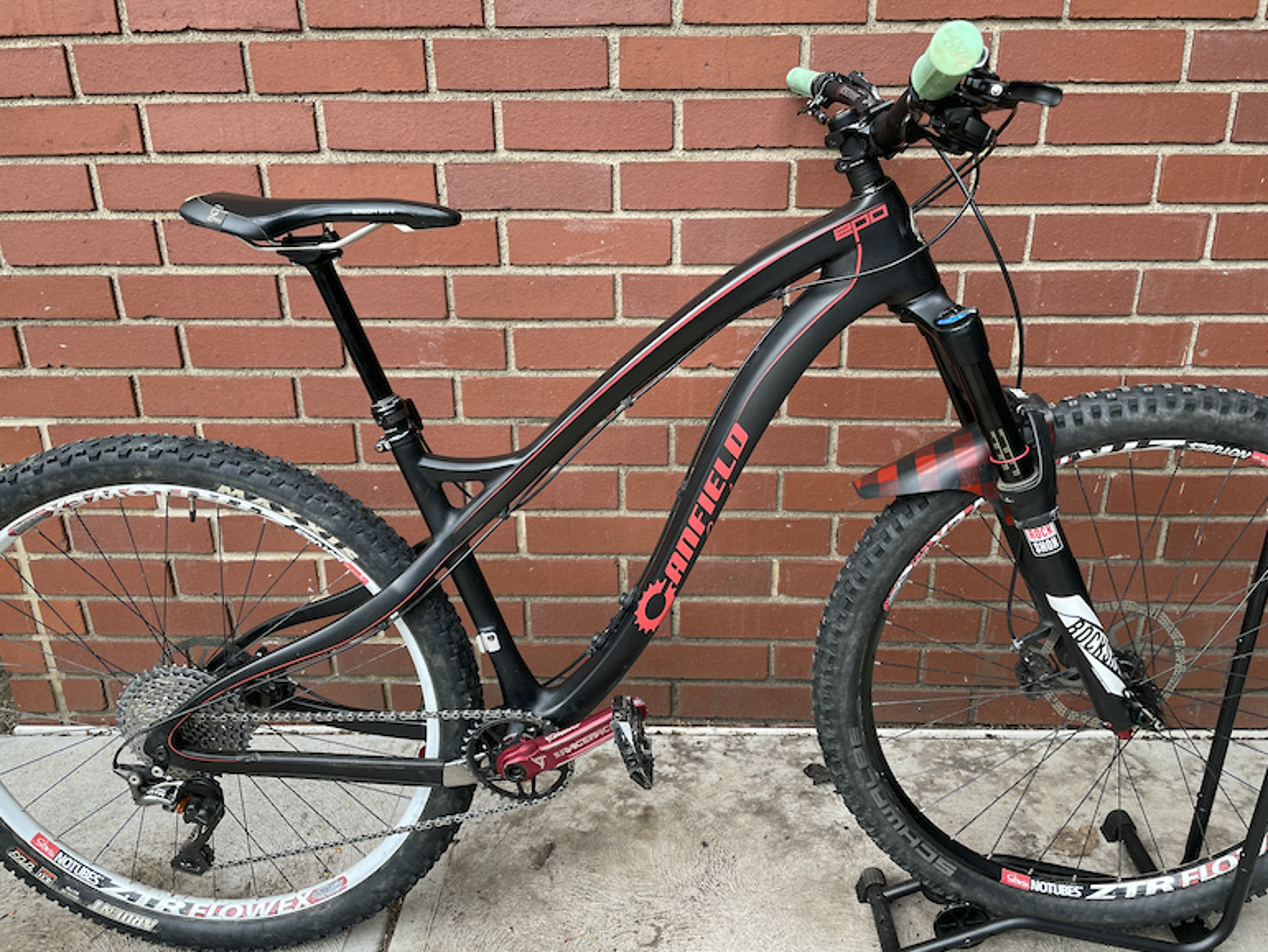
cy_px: 469
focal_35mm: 27
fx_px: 989
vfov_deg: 51.4
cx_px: 624
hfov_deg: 65.3
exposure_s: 1/162
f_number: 1.6
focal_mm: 4.2
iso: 32
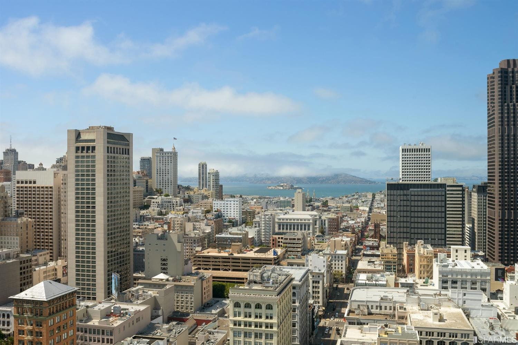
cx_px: 259
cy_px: 172
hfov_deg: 54.5
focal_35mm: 35
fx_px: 503
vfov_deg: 37.8
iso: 100
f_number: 9
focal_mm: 35
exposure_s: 1/200
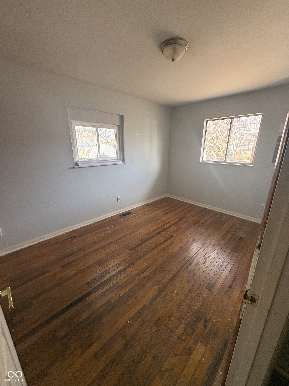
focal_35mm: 14
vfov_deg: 102.1
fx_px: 156
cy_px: 193
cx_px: 144
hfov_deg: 85.7
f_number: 2.2
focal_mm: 2.22
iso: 200
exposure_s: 1/99
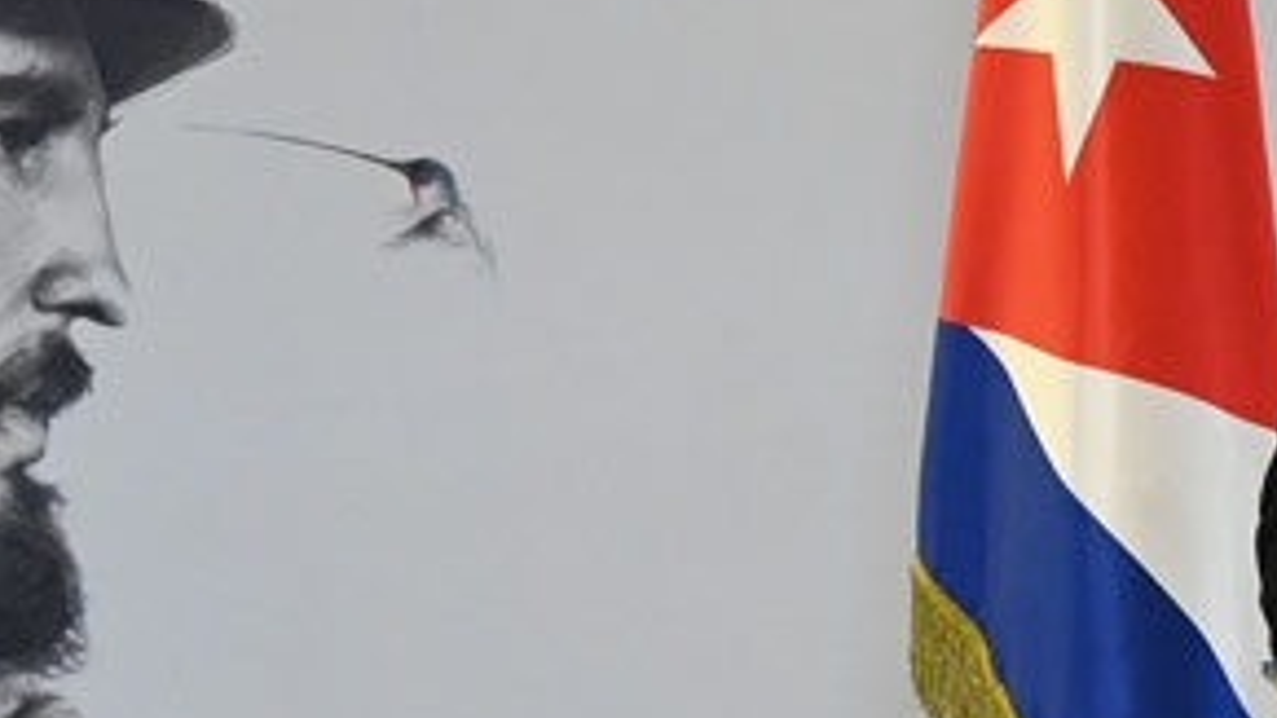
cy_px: 24
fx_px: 9784
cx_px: 1532
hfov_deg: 7.4
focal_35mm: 289
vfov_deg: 4.2
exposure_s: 1/1600
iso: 5000
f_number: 4
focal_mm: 78
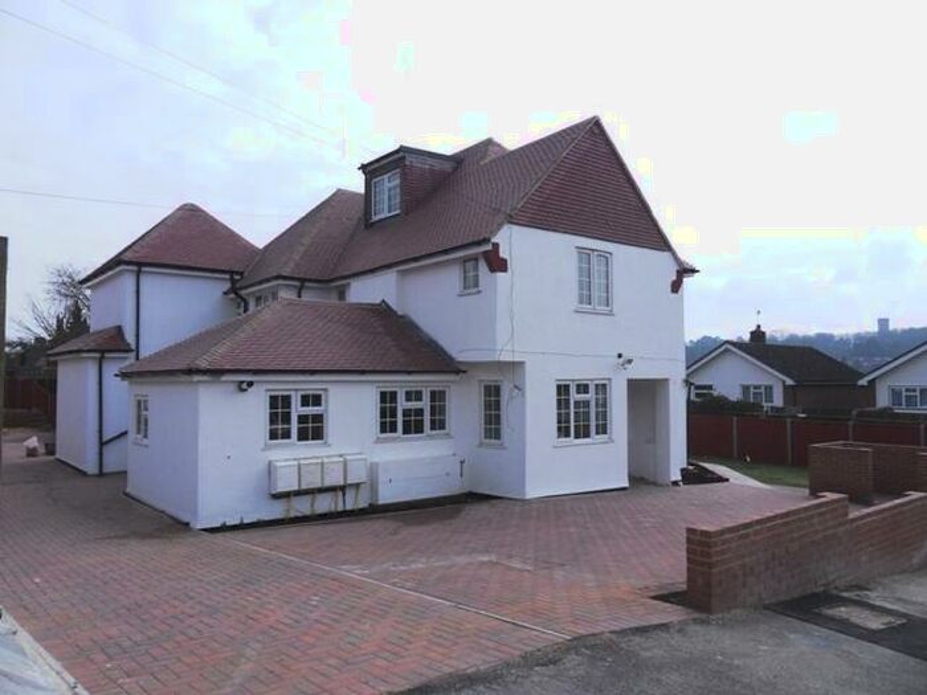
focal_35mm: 24
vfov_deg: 56.8
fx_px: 643
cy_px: 348
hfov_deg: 71.6
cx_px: 464
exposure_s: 1/350
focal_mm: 4.2
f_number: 7.5
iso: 80
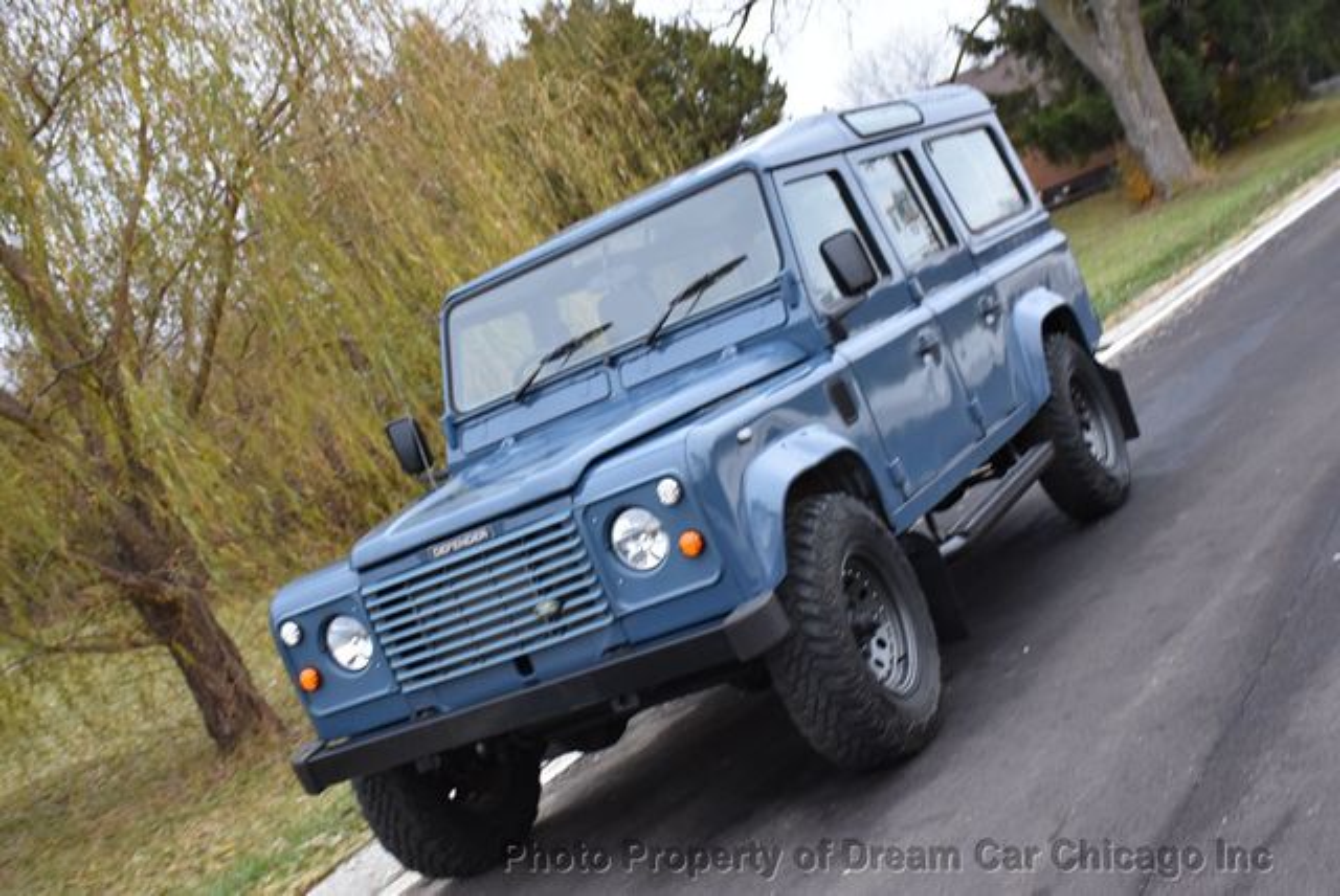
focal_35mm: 48
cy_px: 448
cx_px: 670
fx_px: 1788
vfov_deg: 28.1
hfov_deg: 41.1
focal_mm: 32
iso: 800
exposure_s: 1/60
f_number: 4
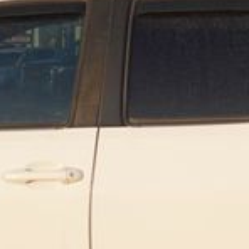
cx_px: 173
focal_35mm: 177
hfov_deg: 9.9
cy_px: 294
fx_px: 1440
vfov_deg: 9.7
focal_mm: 20
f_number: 7.1
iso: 100
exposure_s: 1/200
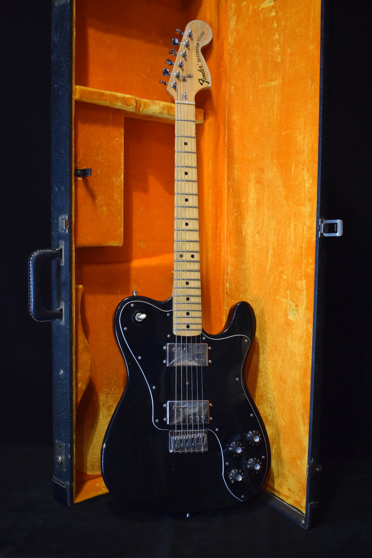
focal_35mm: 40
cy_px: 279
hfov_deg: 33.0
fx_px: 628
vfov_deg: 47.9
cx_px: 186
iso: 2500
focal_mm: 27
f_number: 4
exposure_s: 1/60
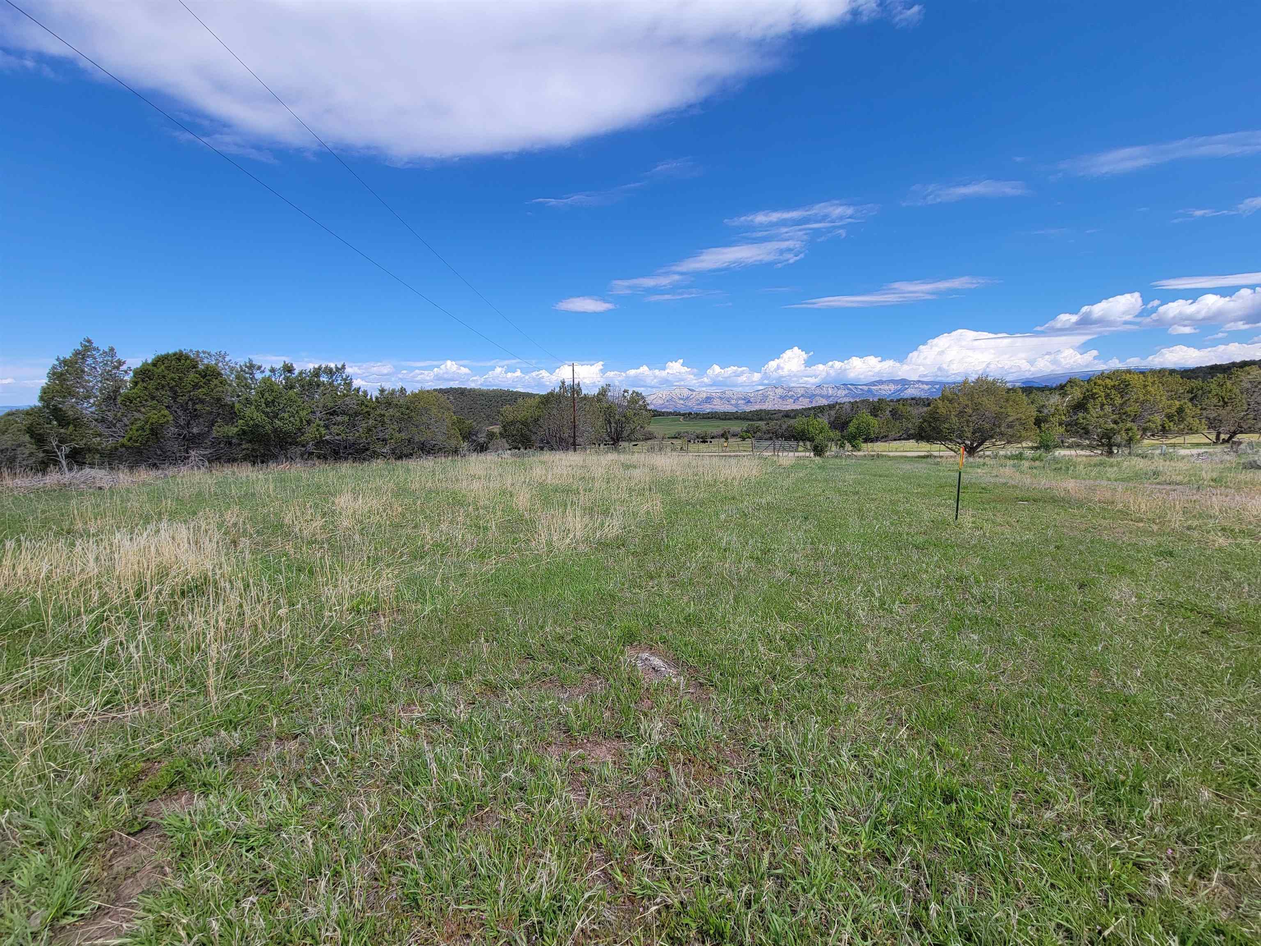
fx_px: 474
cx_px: 630
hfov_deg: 106.2
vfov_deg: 89.9
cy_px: 473
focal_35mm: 13
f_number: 2.2
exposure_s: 1/1672
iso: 50
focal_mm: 2.2
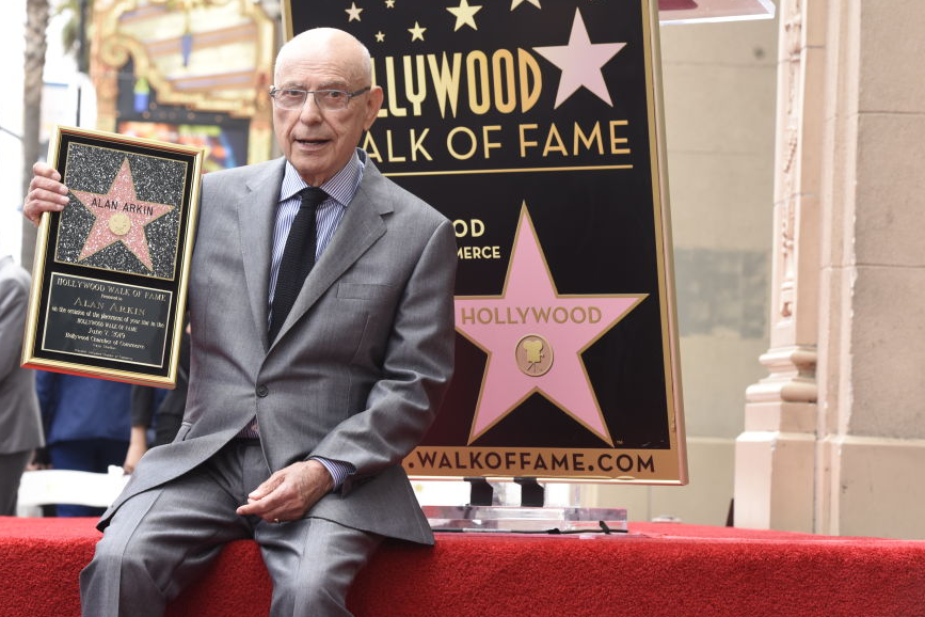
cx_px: 387
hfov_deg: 16.5
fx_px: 3186
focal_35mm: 124
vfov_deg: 11.1
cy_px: 260
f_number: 8
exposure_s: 1/400
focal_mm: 105
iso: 800
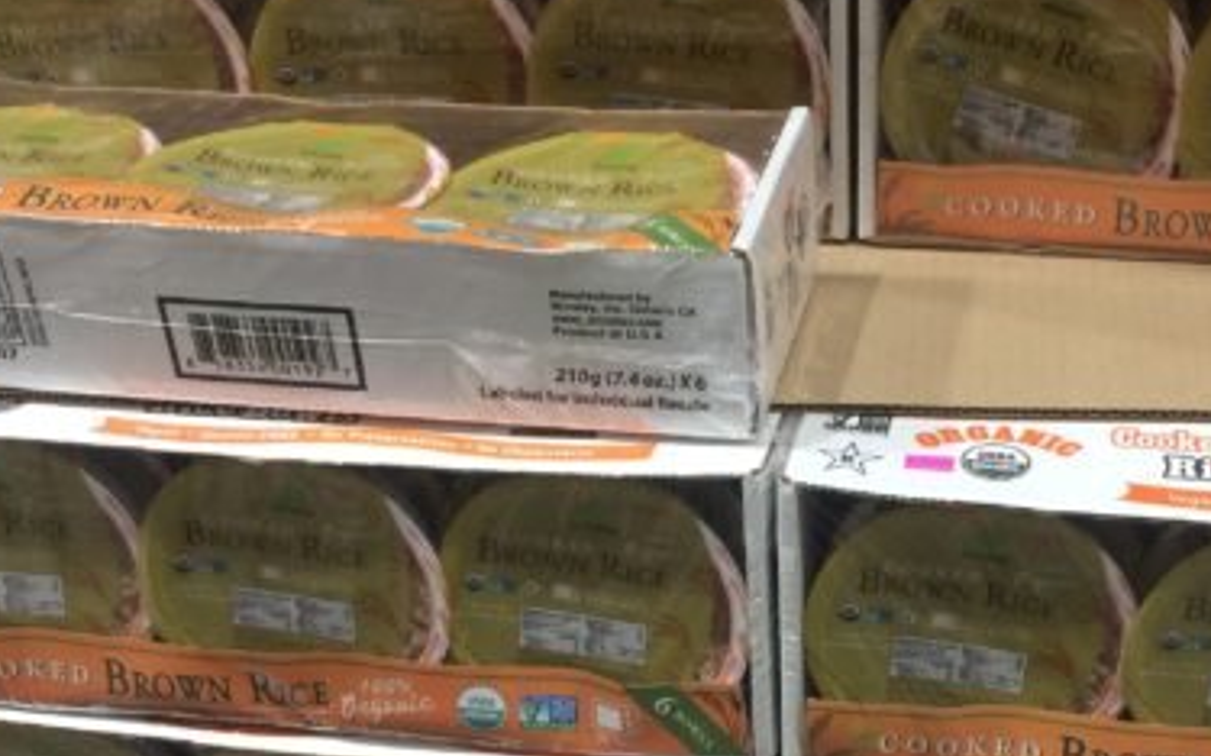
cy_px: 675
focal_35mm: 63
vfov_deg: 20.2
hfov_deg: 32.3
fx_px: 2078
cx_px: 781
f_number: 2.2
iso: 80
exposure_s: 1/30
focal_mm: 4.15
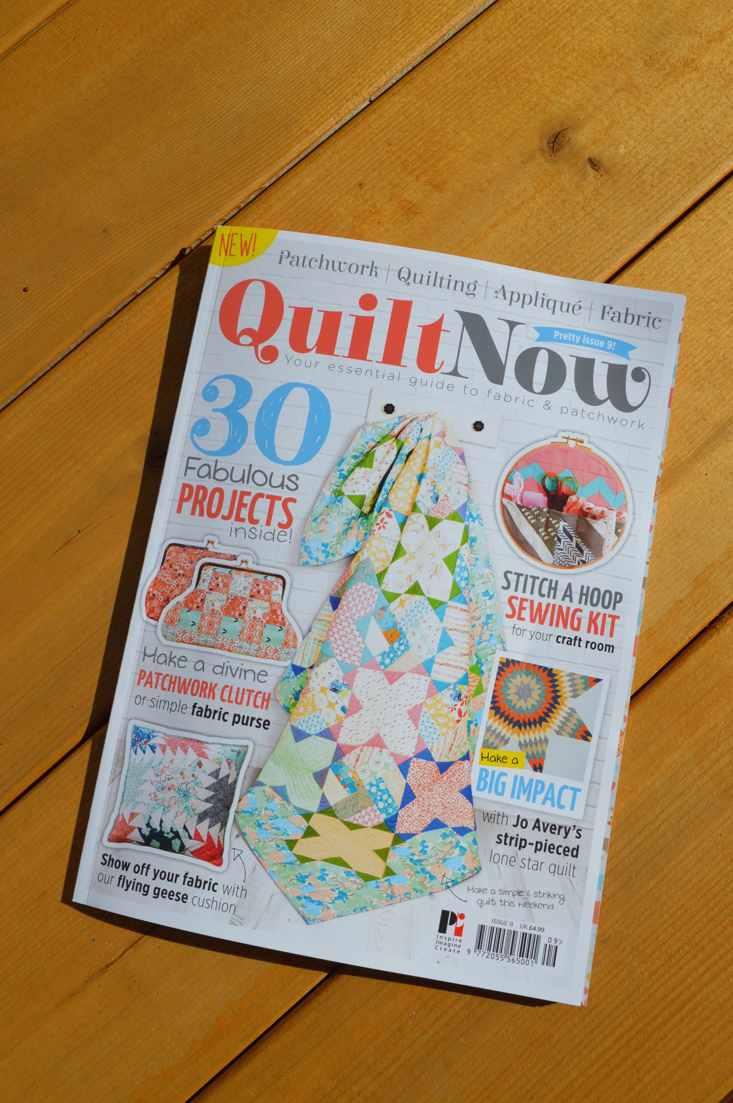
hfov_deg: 36.8
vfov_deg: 53.2
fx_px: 1101
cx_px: 366
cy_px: 552
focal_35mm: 36
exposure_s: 1/400
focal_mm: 24
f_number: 10
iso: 100
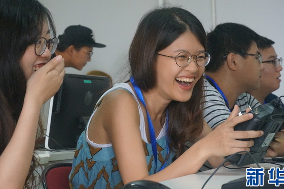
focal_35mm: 88
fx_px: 691
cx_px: 139
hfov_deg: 23.2
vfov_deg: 15.6
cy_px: 86
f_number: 5.6
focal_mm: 45
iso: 3200
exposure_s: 1/125
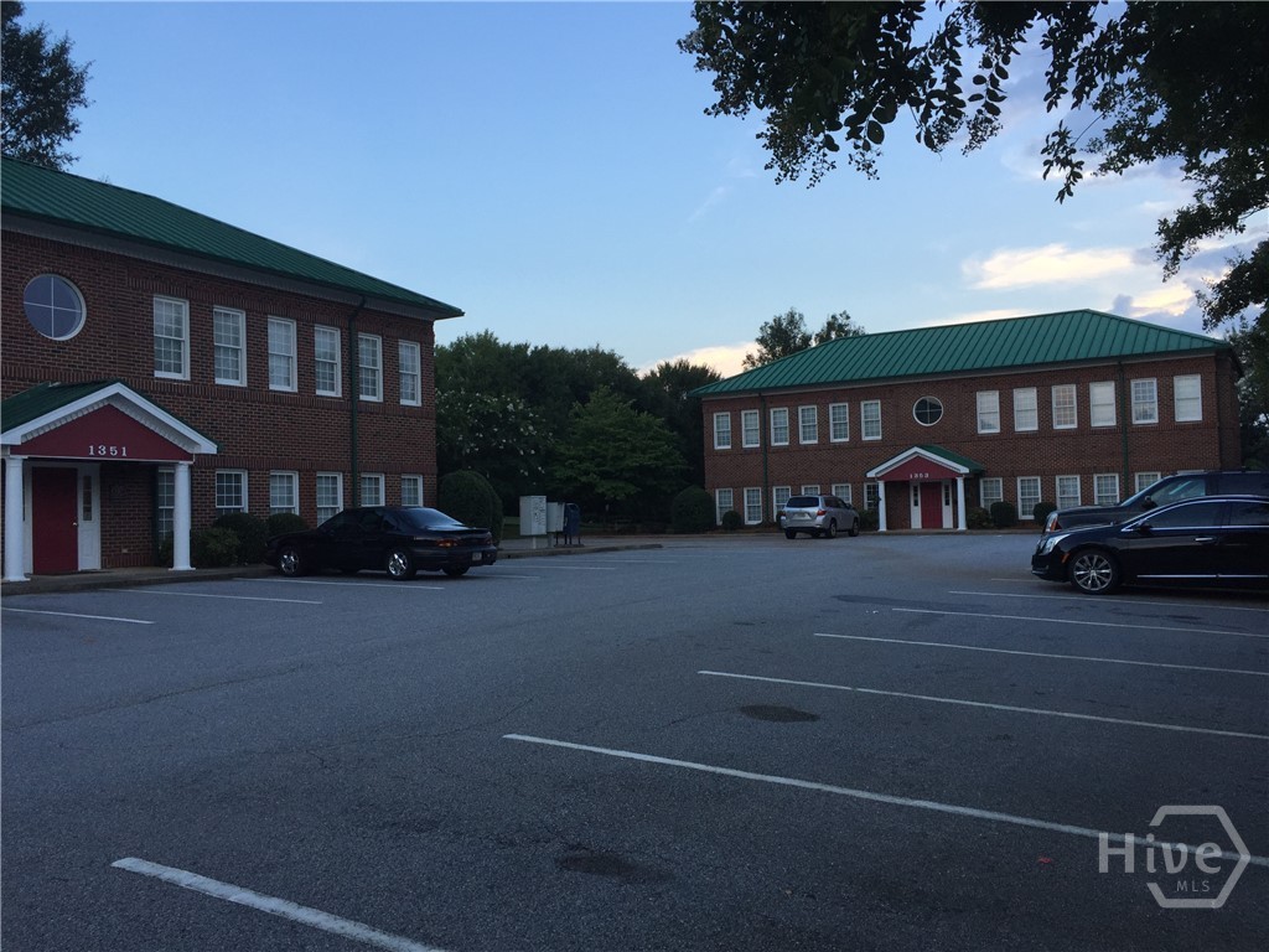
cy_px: 476
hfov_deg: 61.7
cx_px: 634
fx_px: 1063
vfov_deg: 48.2
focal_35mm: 29
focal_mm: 4.15
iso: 32
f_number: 2.2
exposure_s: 1/120
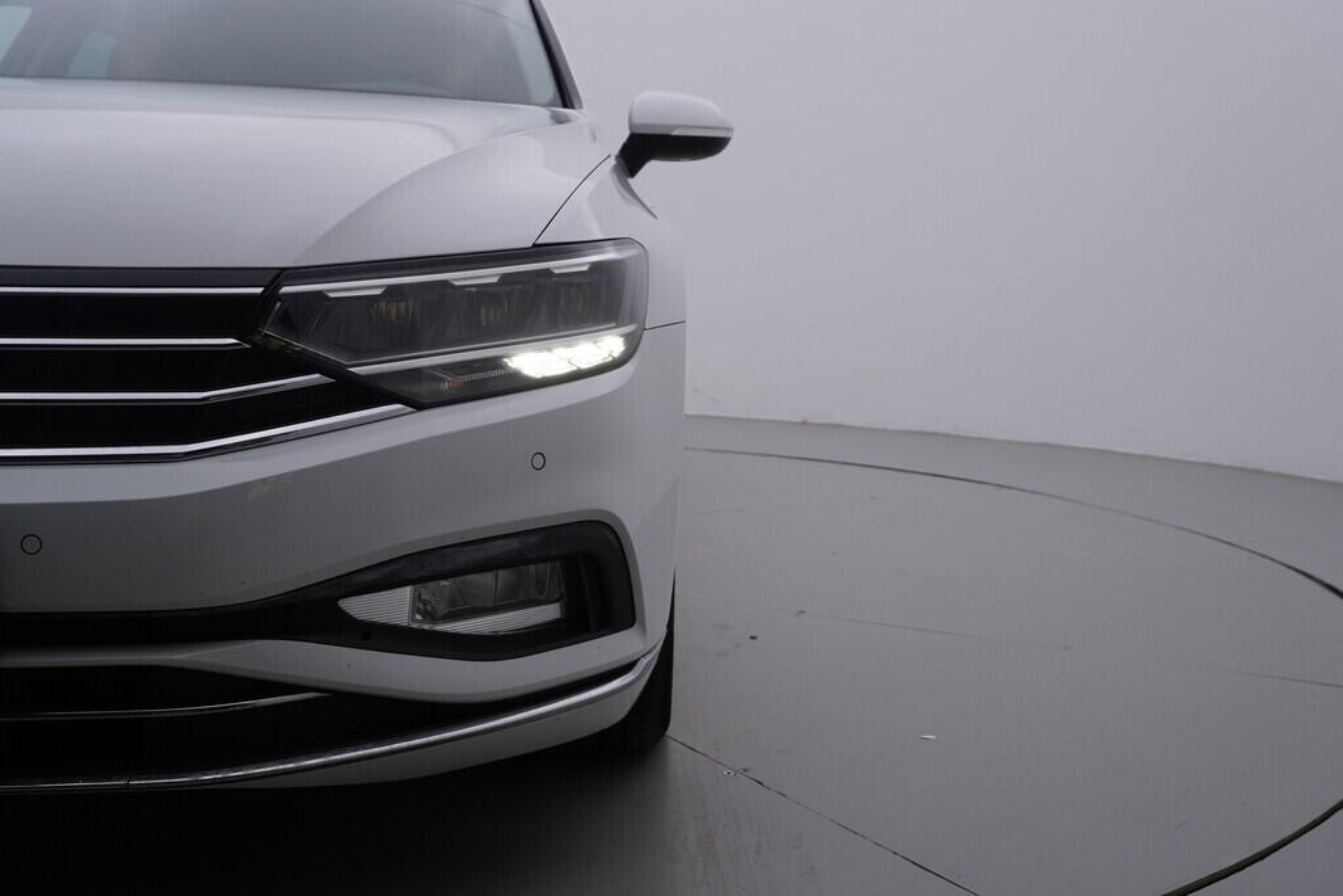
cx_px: 672
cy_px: 448
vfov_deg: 36.9
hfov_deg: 53.1
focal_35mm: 36
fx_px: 1343
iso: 125
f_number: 5
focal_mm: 24
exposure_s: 1/125
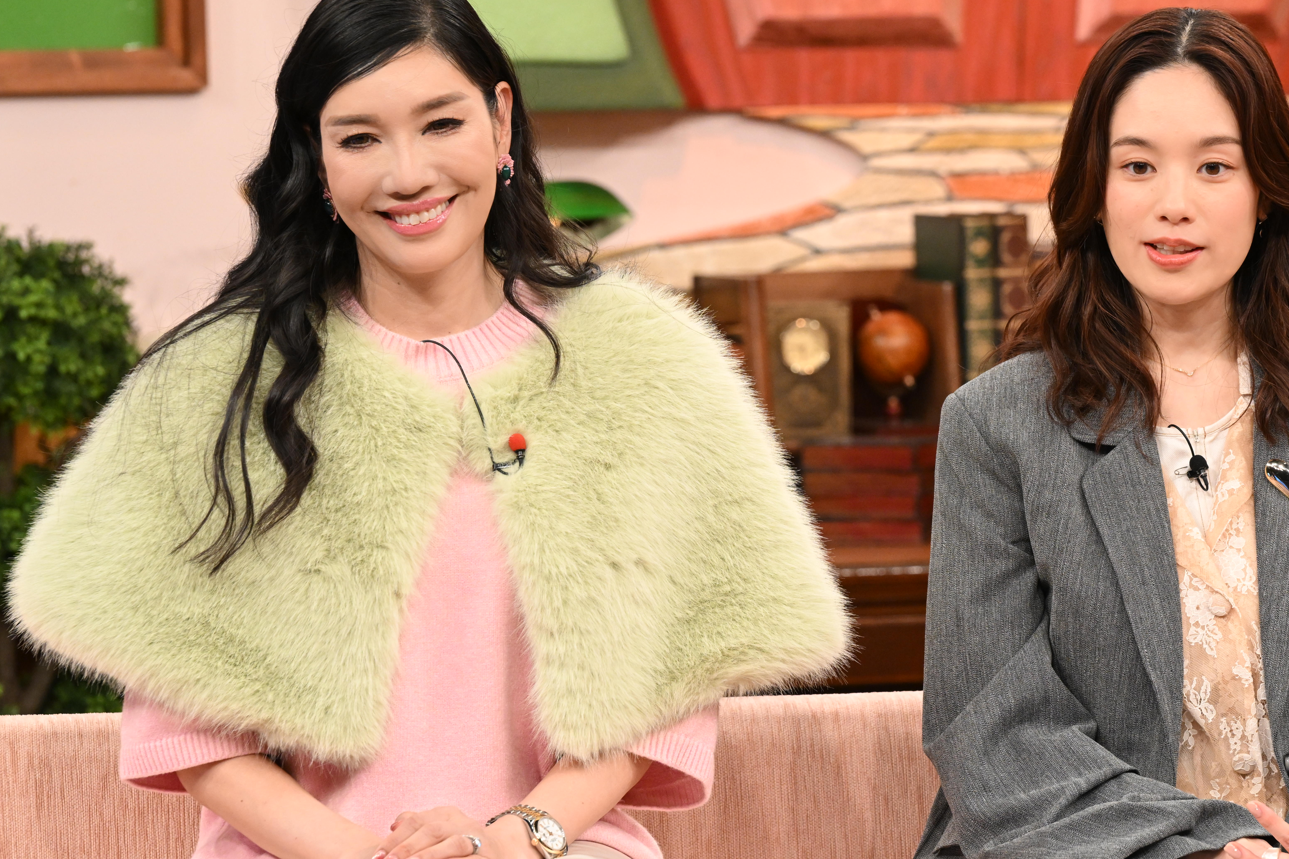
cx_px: 793
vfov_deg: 5.5
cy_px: 453
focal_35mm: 252
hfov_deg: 8.2
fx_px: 9022
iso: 3200
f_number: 7.1
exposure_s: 1/160
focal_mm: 190
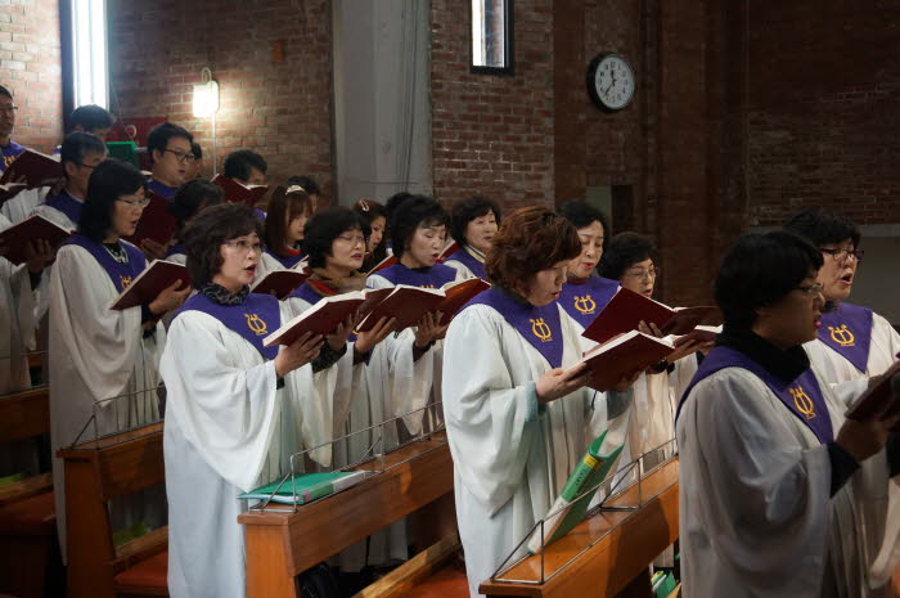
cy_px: 299
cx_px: 450
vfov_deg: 28.0
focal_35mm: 48
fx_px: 1199
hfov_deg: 41.2
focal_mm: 32
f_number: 4.5
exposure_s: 1/60
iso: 1250
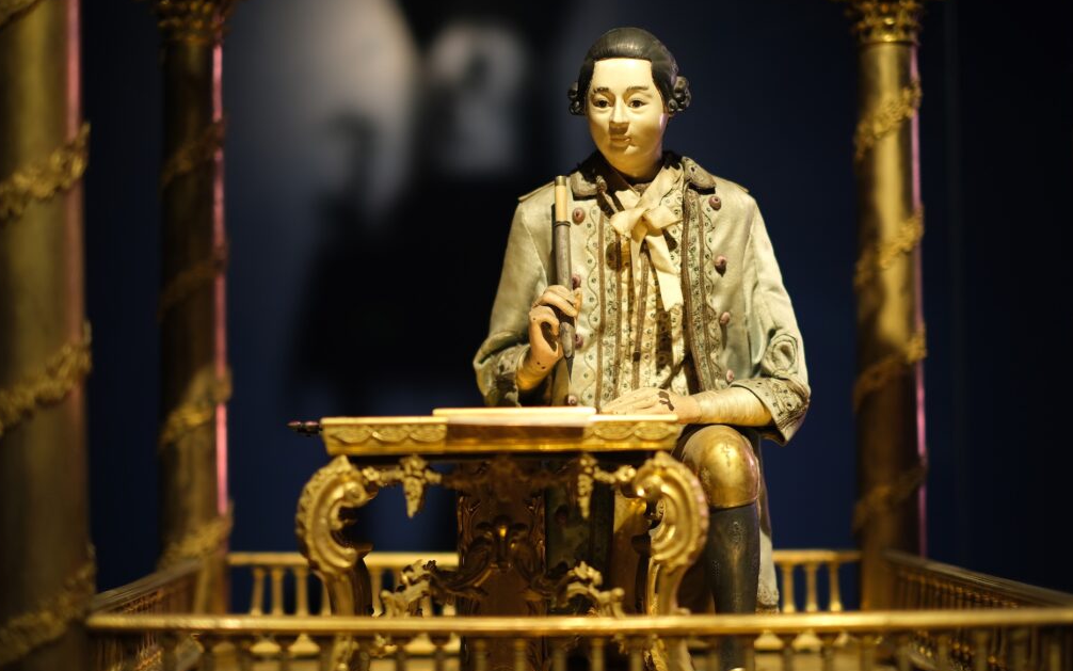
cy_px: 352
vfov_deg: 23.6
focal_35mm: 55
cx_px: 532
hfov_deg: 36.9
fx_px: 1609
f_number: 1.4
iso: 320
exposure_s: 1/52
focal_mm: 35
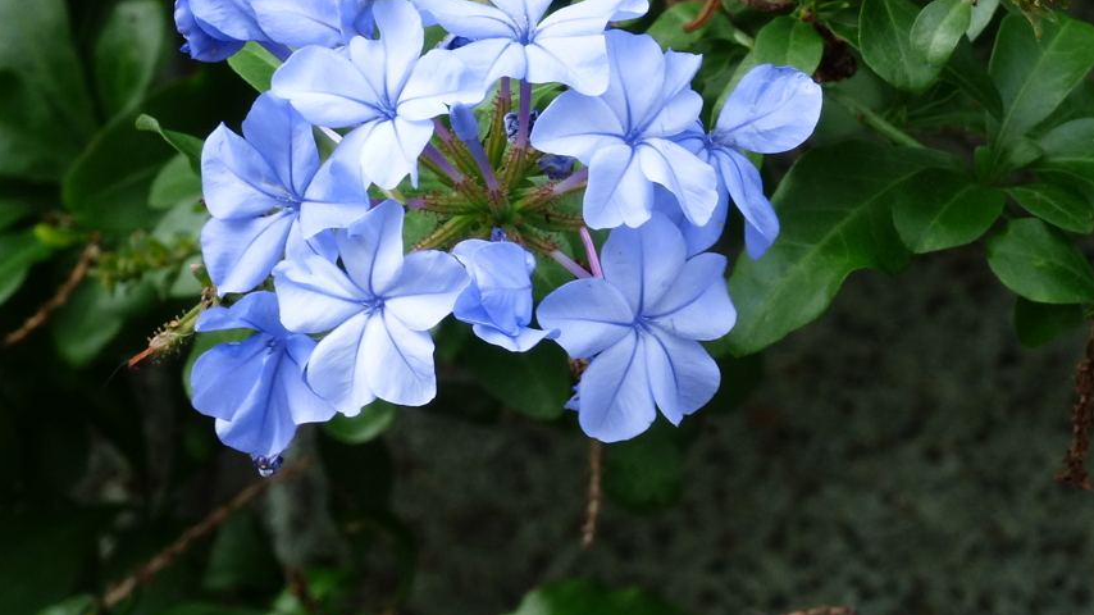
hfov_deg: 7.3
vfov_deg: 4.1
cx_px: 529
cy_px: 182
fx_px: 8527
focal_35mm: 294
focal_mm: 40.4
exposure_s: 1/160
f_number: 7.1
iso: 160
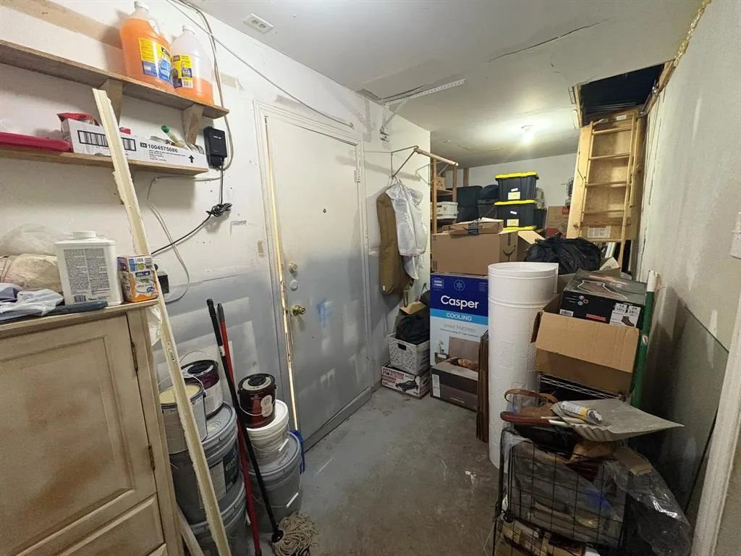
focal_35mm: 14
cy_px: 278
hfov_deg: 102.1
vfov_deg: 85.7
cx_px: 370
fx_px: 300
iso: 640
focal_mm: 2.22
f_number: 2.2
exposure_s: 1/60
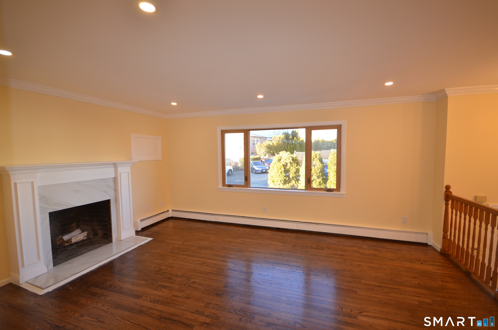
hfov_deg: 100.5
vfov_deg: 77.1
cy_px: 165
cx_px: 249
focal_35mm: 15
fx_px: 207
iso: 400
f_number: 4
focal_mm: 10
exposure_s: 1/100
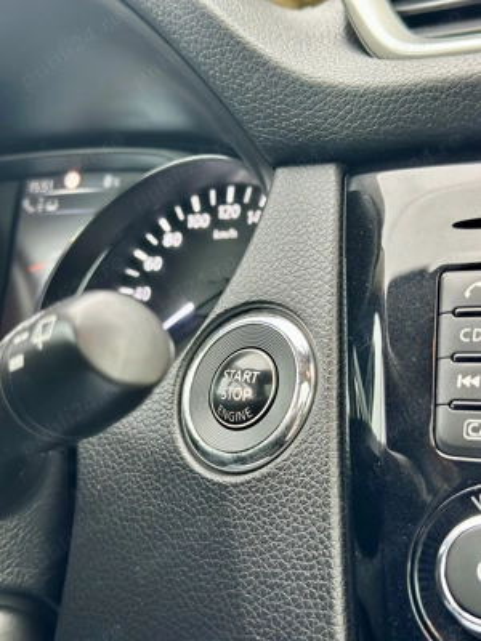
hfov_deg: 30.3
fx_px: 889
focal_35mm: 48
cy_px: 320
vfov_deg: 39.7
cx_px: 240
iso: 160
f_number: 1.78
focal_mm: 6.86
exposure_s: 1/56
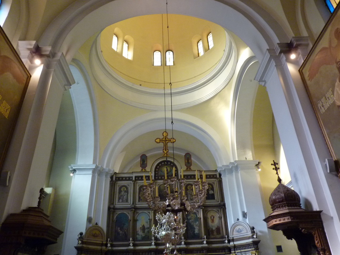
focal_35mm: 27
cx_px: 170
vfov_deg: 51.4
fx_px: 265
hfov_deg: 65.3
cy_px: 128
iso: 320
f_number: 2.8
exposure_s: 1/30
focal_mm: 4.8
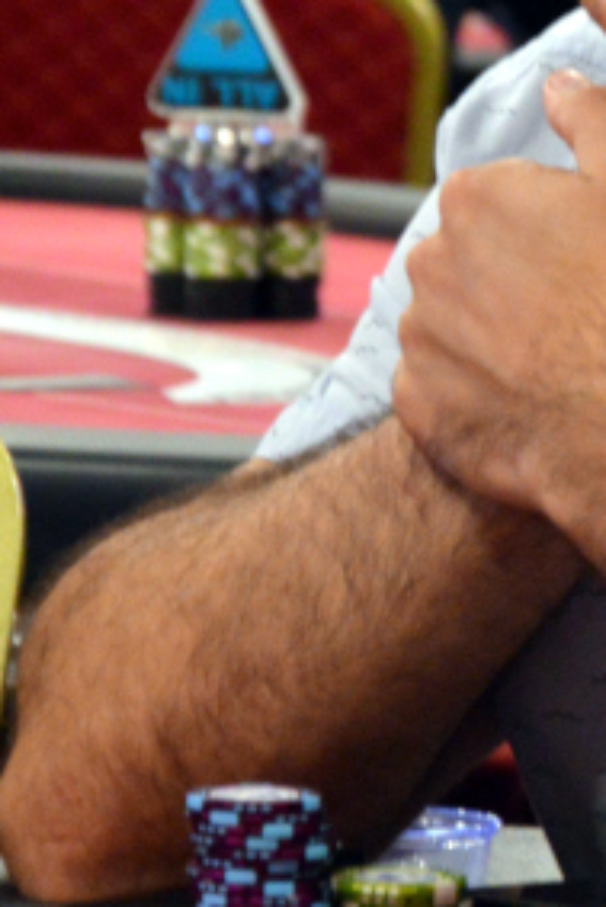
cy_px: 112
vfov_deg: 5.1
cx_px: 891
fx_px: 10228
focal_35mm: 406
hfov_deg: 3.4
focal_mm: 85
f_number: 5.6
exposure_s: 1/25
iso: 1600
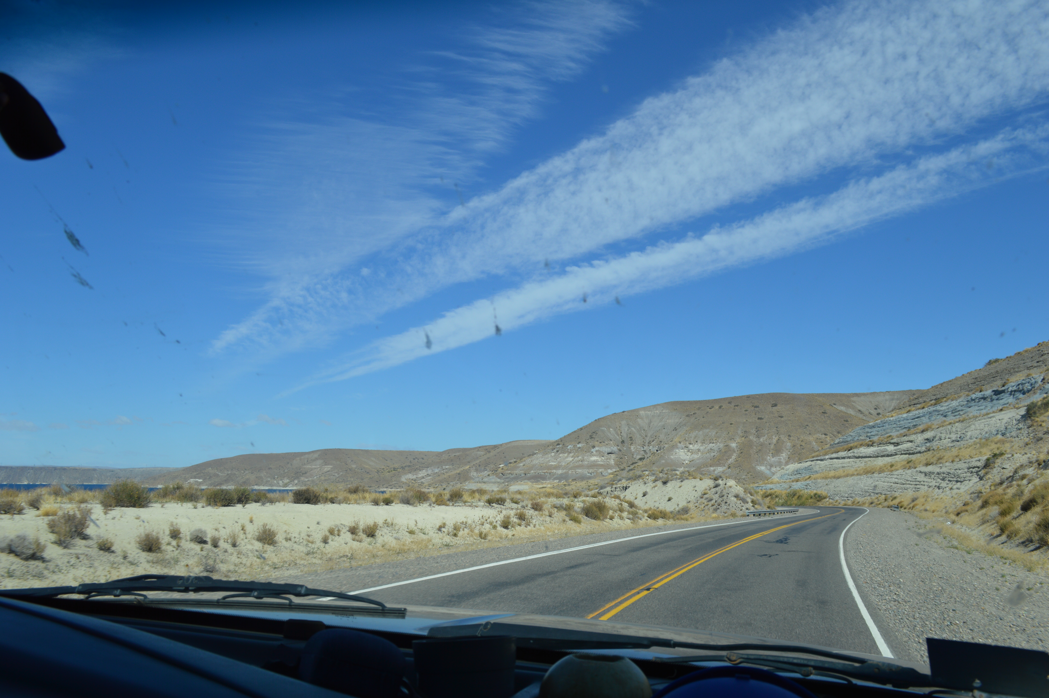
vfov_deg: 47.8
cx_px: 524
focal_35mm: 27
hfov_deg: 67.4
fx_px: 786
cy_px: 349
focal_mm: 18
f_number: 9
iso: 100
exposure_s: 1/320
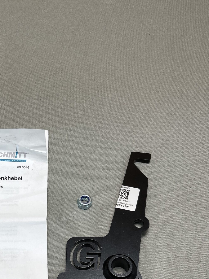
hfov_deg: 28.0
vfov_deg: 37.1
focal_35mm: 50
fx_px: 403
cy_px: 214
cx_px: 19
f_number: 1.6
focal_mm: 5.1
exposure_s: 1/208
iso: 32
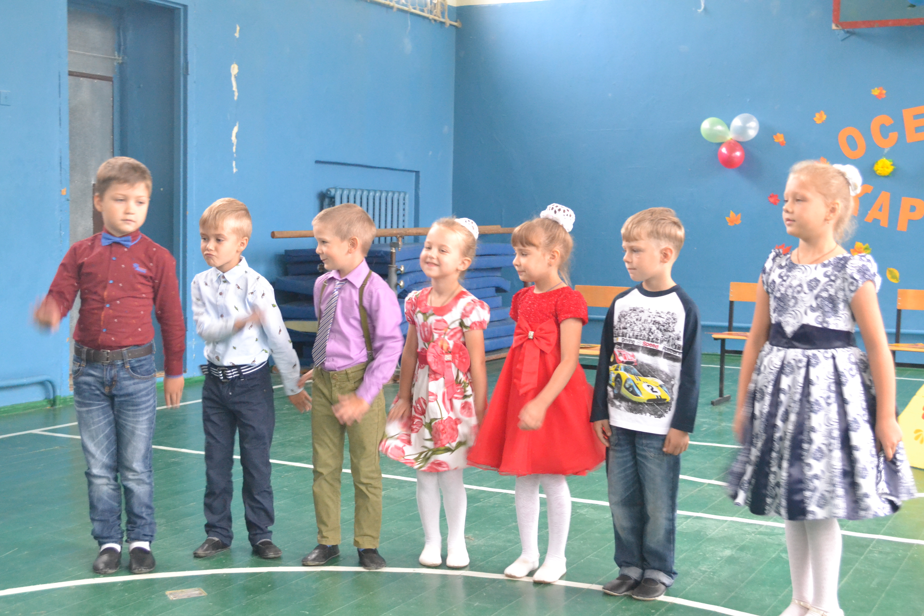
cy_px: 308
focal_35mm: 48
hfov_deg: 41.1
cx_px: 462
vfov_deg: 28.1
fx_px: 1232
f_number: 4.8
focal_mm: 32
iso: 3200
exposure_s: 1/30
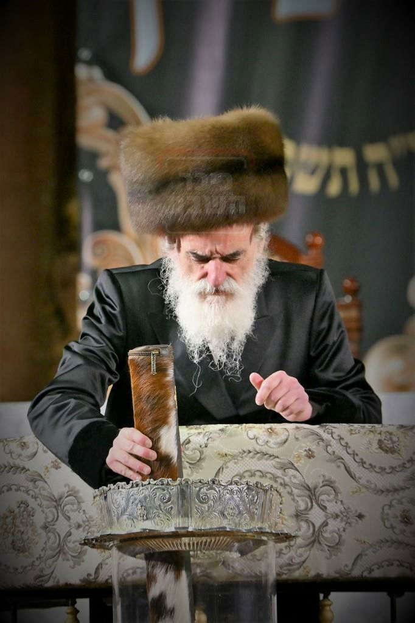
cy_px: 312
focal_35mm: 195
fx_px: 3374
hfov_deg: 7.0
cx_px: 208
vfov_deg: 10.6
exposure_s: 1/250
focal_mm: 130
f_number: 2.8
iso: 400
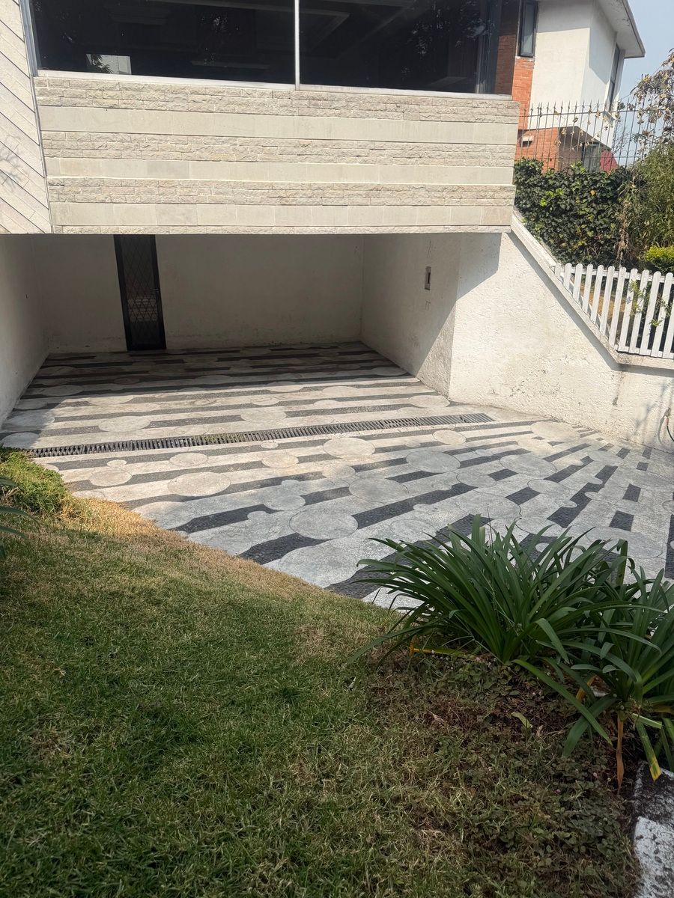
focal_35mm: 24
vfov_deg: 71.6
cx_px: 337
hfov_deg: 56.8
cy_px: 449
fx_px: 623
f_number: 1.78
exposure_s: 1/4167
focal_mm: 6.76
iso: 80
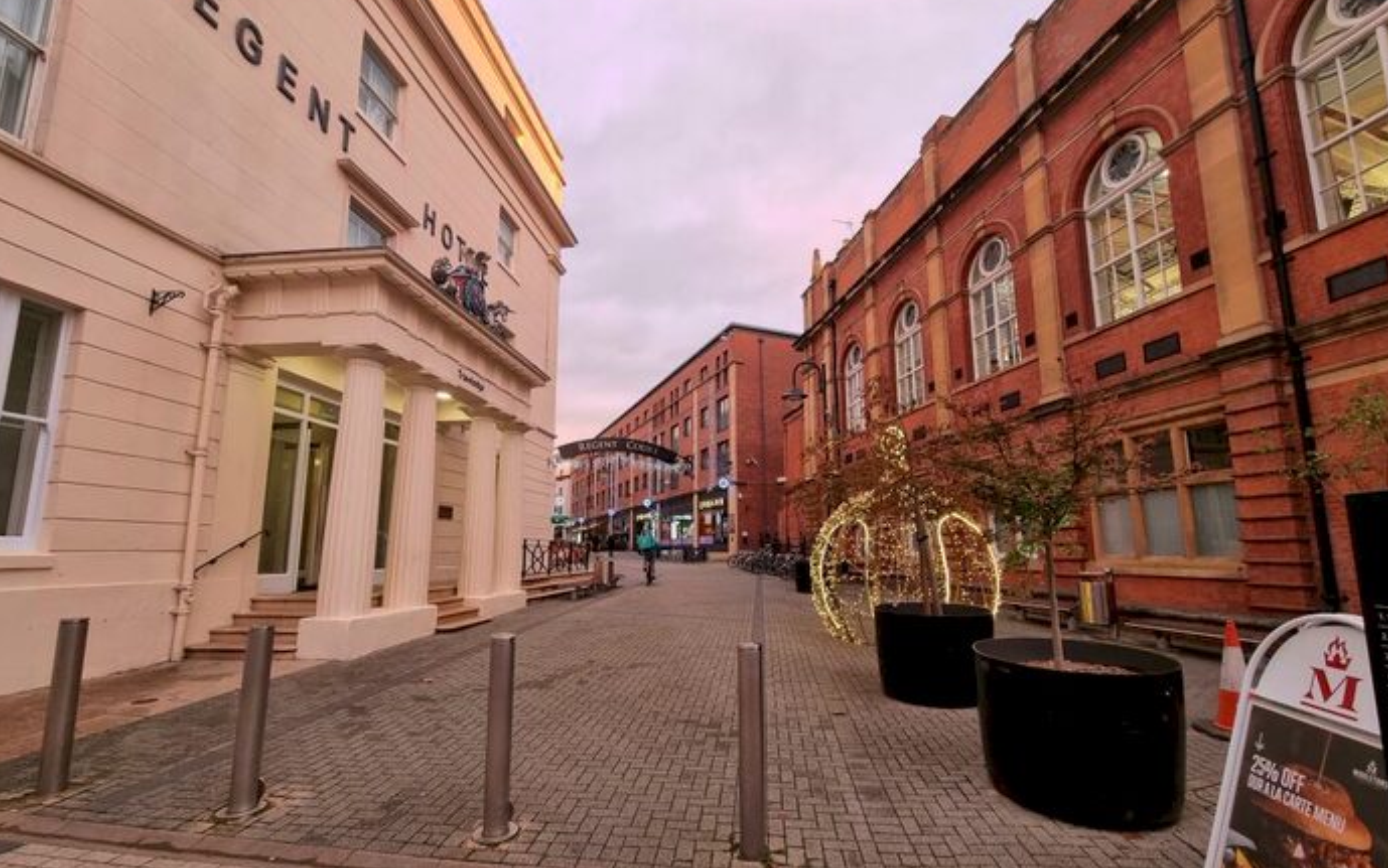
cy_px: 466
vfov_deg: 78.5
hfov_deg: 105.3
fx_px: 530
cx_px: 699
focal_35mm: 14
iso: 125
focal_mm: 2.2
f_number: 2.2
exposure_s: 1/50
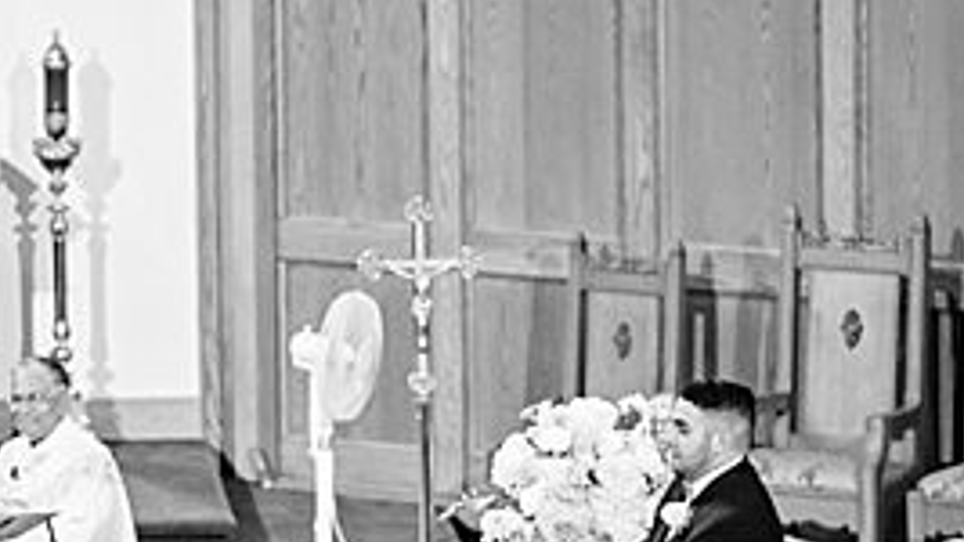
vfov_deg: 3.9
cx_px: -209
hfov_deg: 6.8
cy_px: 309
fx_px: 7998
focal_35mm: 313
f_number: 2.2
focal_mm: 85
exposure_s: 1/125
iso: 1250
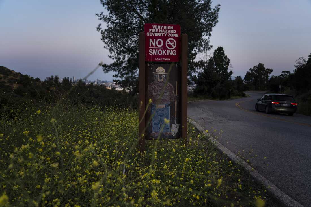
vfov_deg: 44.9
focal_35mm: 29
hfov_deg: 63.7
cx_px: 156
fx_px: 250
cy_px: 104
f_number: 4
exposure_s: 1/125
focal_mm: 29
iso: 200
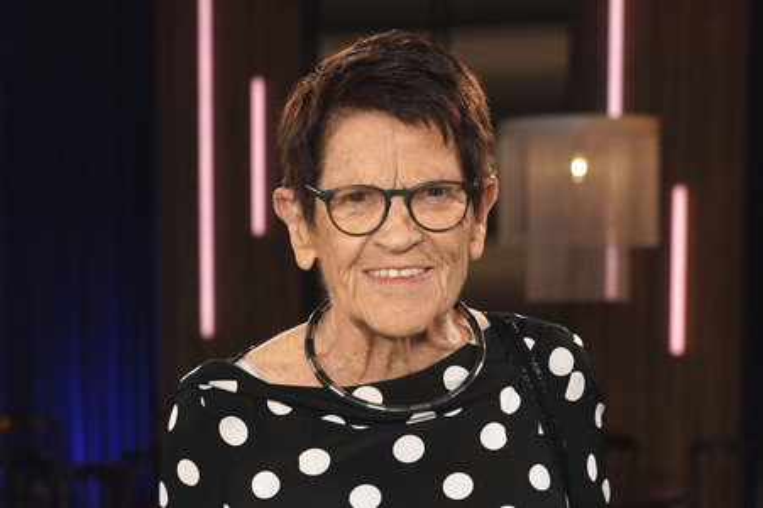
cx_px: 382
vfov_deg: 23.0
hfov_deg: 34.0
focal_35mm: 59
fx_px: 1250
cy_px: 254
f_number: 5
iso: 1600
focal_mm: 59
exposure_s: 1/200
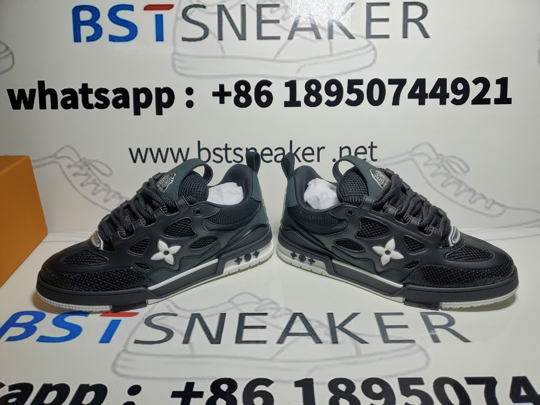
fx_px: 406
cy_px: 202
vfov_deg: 53.1
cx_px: 270
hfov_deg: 67.3
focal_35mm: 26
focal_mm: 4.3
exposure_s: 1/701
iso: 50
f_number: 1.5
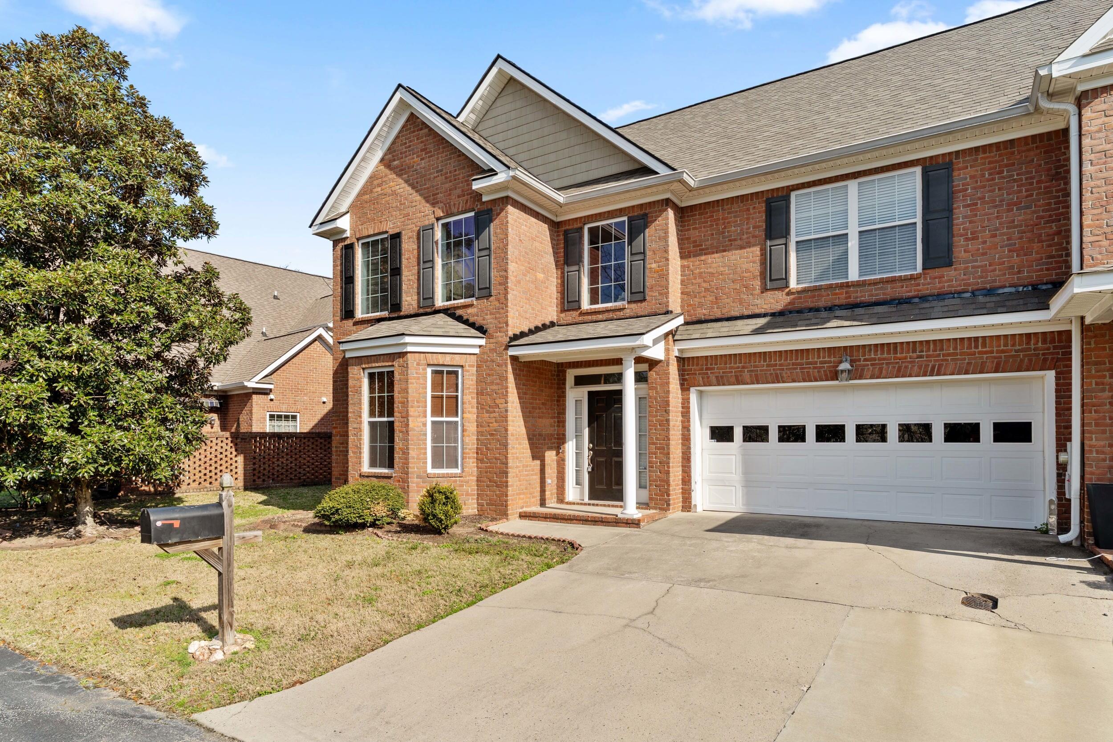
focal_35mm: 20
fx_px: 618
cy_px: 371
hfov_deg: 84.0
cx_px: 556
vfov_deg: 61.9
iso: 50
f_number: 8
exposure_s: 1/60
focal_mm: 20
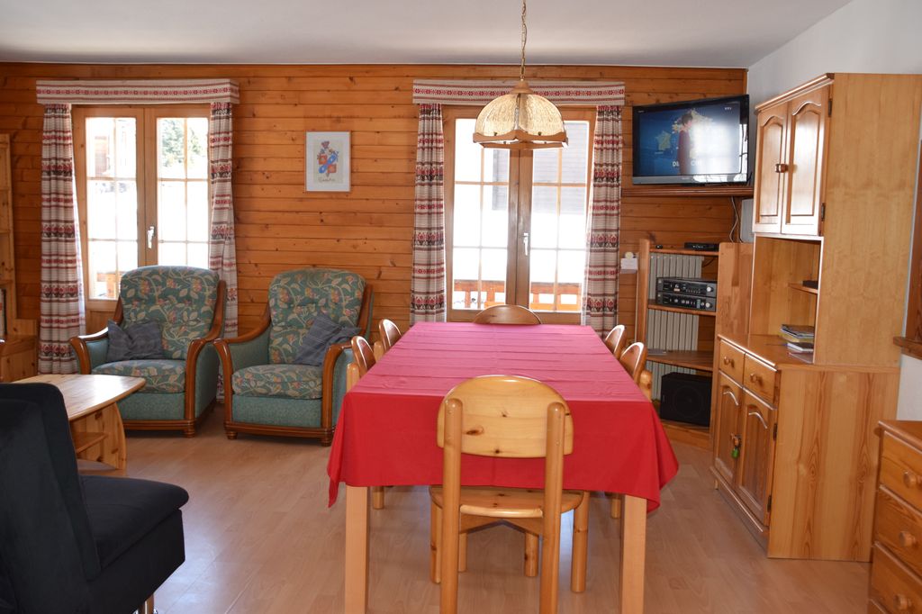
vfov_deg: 41.7
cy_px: 307
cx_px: 461
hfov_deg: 59.5
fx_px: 806
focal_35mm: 32
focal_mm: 21
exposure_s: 1/125
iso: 500
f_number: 5.6
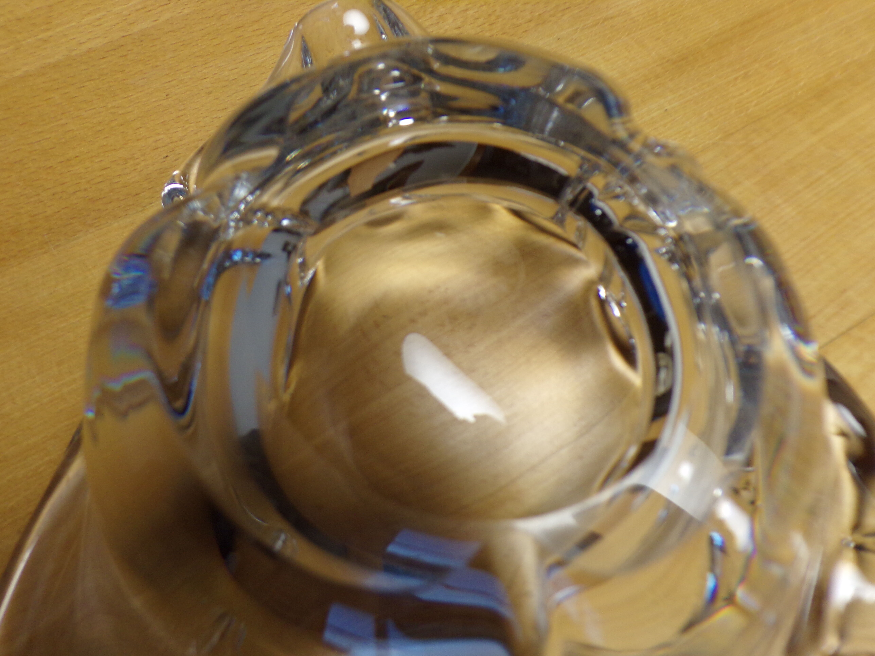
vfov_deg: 56.8
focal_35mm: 24
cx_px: 438
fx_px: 607
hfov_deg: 71.6
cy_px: 328
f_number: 3
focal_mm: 4.3
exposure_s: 1/60
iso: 158
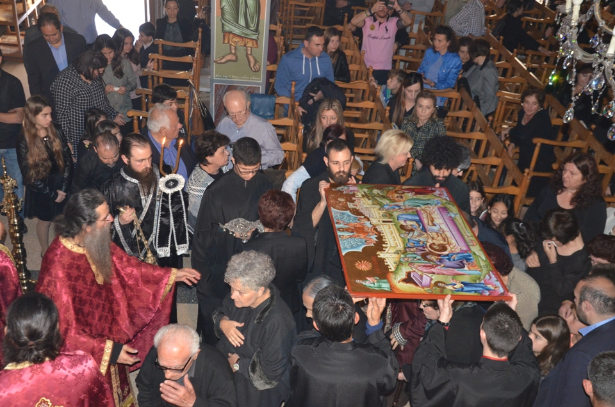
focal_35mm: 39
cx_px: 308
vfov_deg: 34.1
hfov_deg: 49.6
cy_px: 204
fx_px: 665
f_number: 6.3
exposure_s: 1/60
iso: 2000
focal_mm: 26
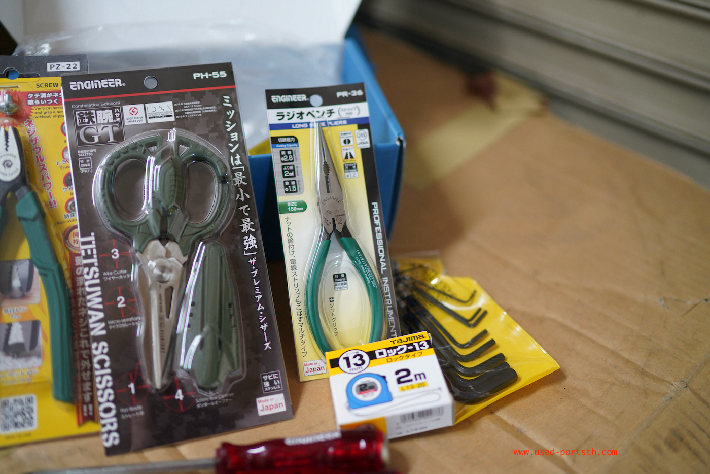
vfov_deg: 37.9
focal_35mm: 35
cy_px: 237
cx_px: 355
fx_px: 690
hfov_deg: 54.4
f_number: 1.6
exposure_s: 1/40
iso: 320
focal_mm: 35
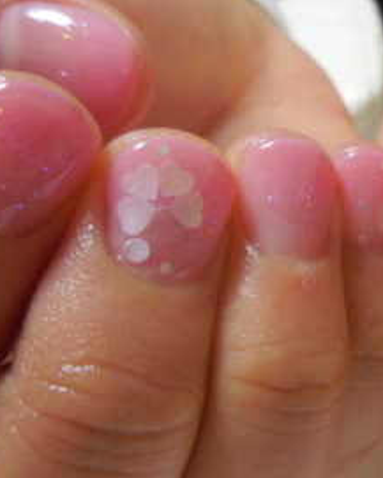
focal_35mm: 45
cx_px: 390
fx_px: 637
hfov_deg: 30.8
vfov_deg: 41.1
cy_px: 244
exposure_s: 1/30
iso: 280
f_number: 3.3
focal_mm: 4.5
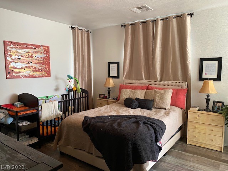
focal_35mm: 26
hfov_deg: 67.3
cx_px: 114
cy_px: 86
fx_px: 171
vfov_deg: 53.1
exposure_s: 1/60
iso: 250
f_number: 1.8
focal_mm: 4.25
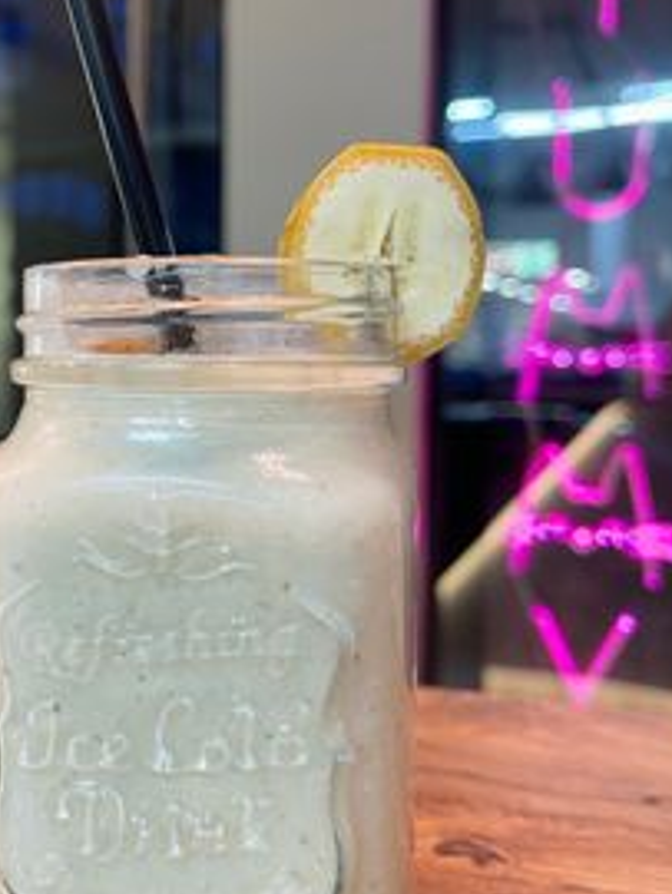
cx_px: 179
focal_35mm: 41
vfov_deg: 45.7
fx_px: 1060
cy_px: 411
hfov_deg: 34.5
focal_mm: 5.1
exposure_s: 1/50
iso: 100
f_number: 1.6
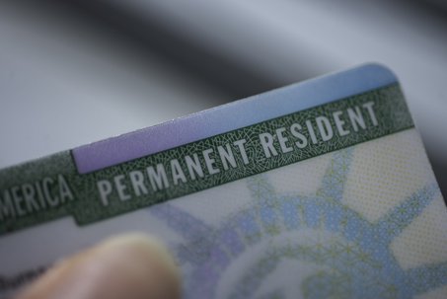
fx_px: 746
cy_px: 150
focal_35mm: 60
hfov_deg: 33.4
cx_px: 224
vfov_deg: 22.7
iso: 200
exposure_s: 1/800
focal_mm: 60
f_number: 4.2
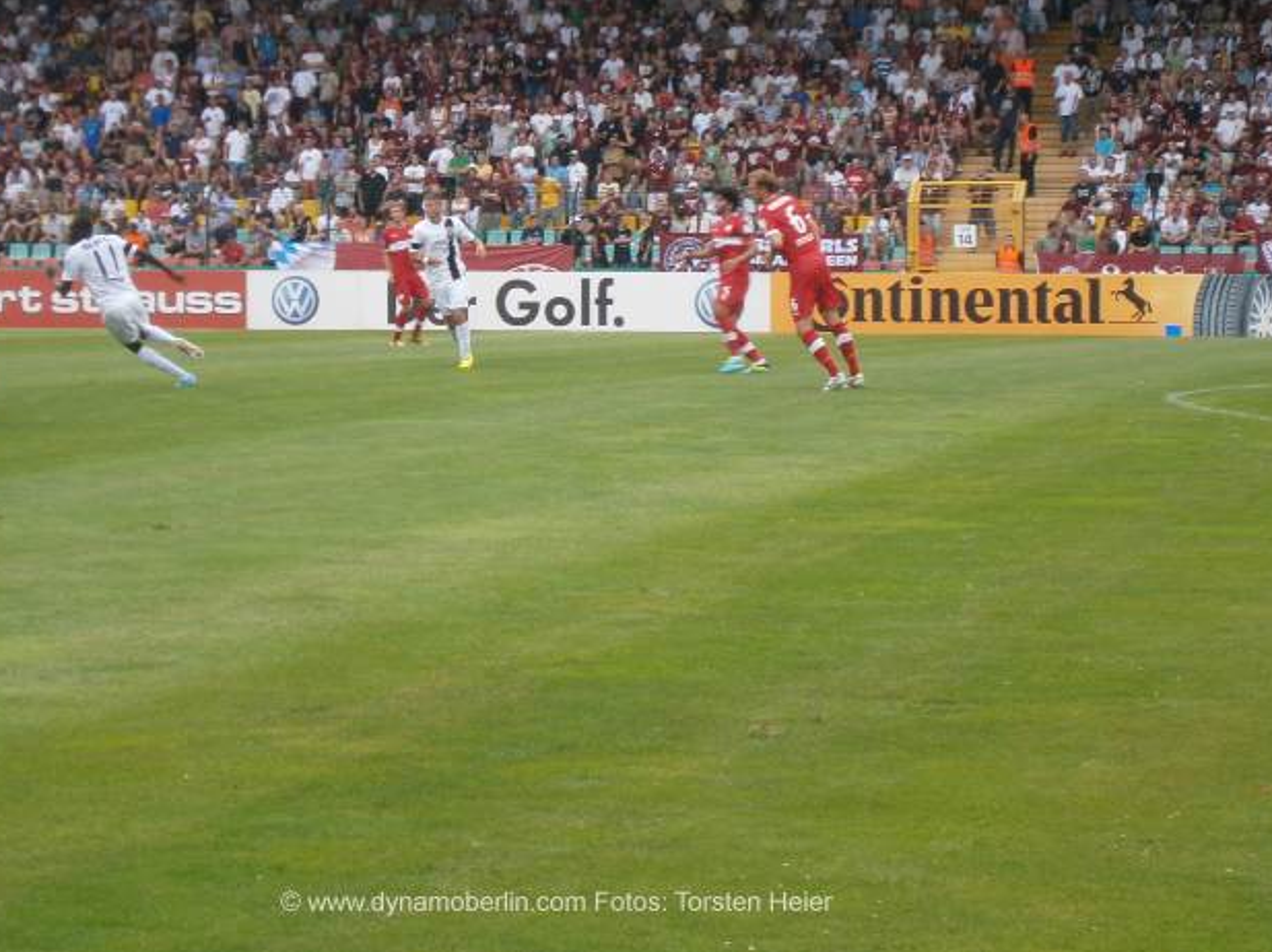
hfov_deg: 15.5
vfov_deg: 11.6
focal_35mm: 127
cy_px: 261
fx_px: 4664
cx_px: 505
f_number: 4.9
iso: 80
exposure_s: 1/125
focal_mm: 15.4
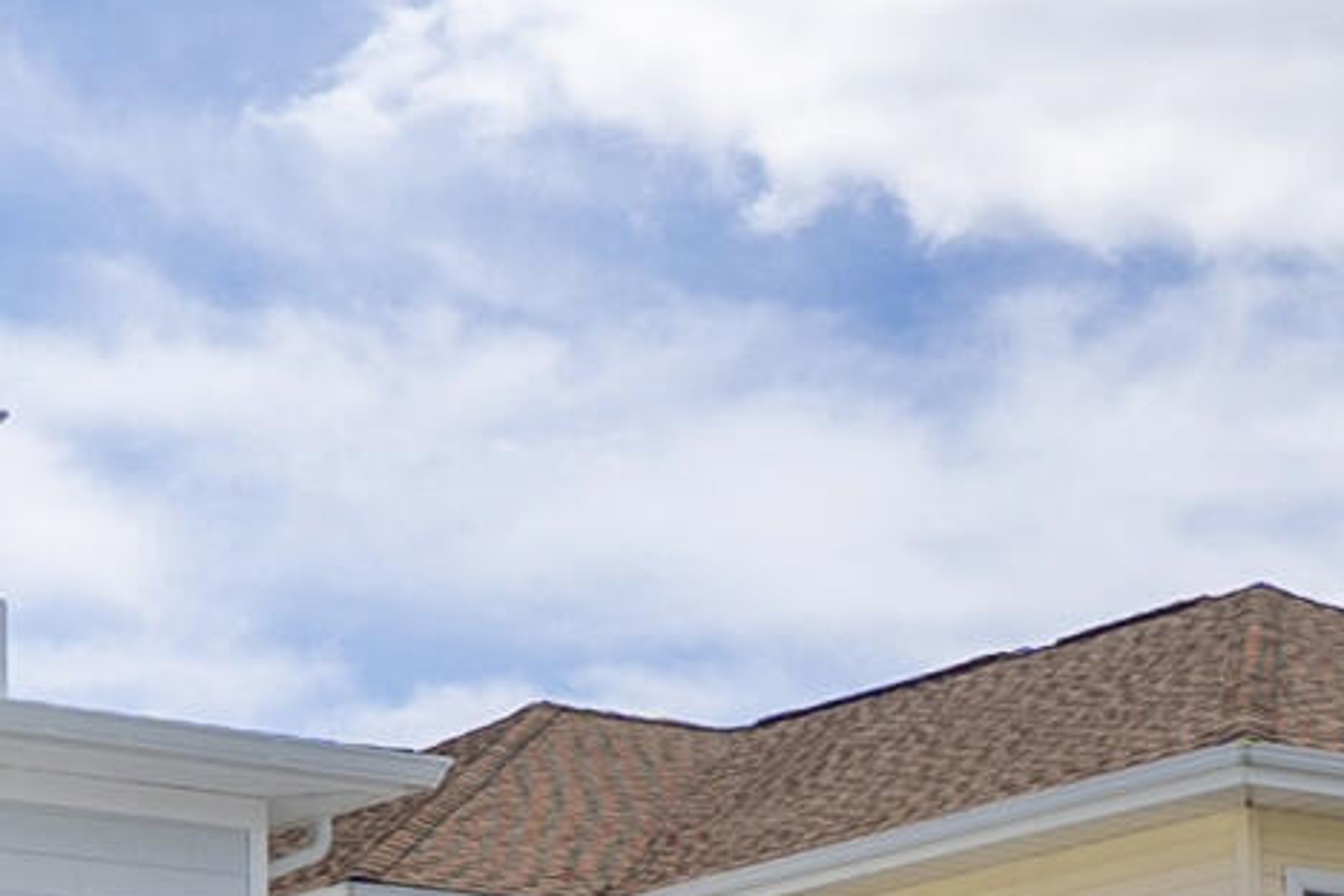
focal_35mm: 141
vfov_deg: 9.4
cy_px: 1370
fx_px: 5264
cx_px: 540
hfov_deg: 14.5
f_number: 4.5
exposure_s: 1/1600
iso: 125
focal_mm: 14.8
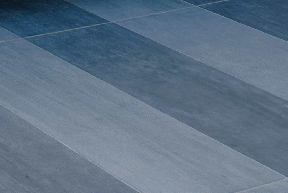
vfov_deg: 9.1
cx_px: -458
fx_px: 793
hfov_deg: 13.2
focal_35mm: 99
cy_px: -482
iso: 400
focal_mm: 14
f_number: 10
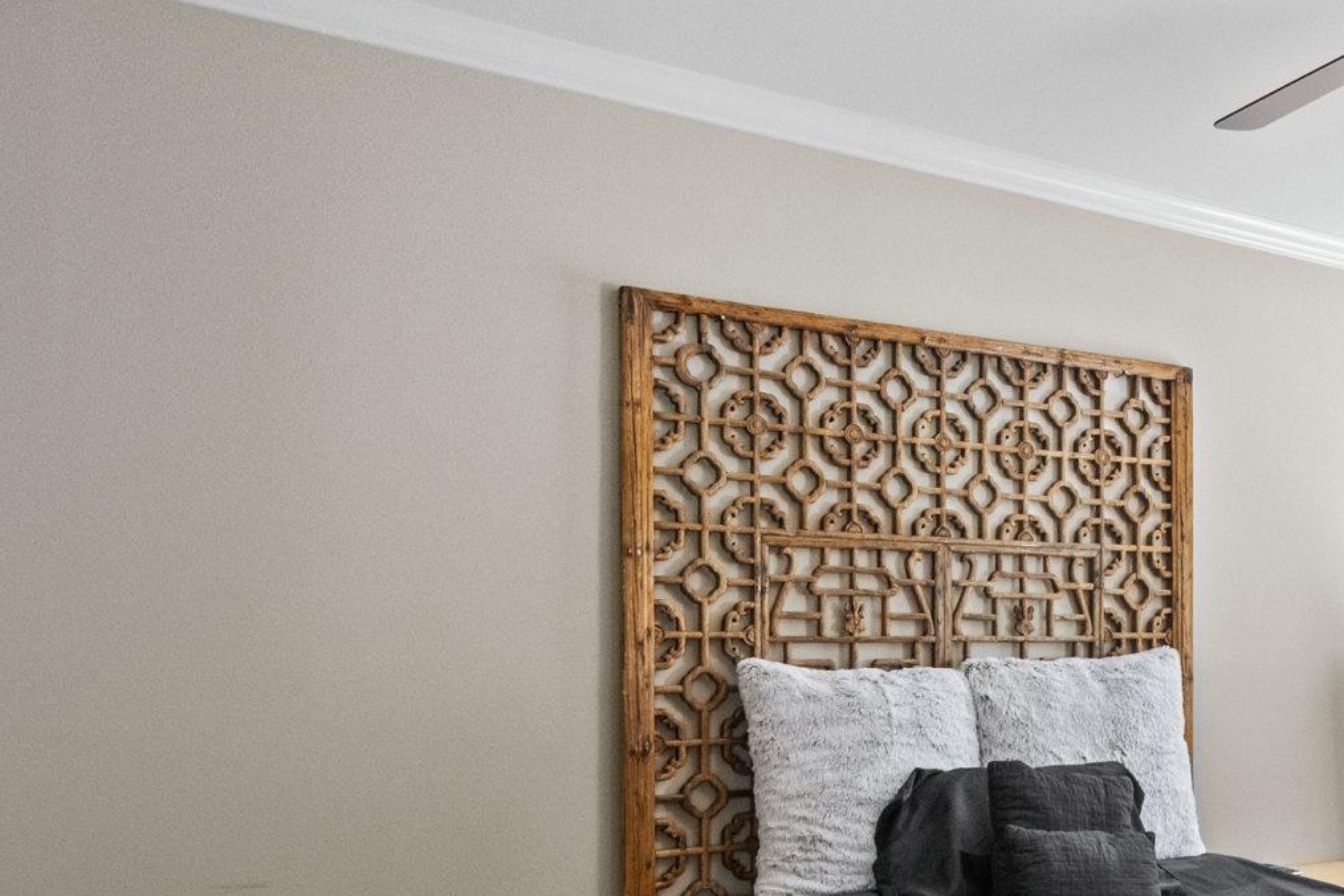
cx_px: 1214
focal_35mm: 37
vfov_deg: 35.4
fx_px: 1381
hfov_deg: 46.7
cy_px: 641
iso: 1600
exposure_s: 1/1.25
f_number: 7.1
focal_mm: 10
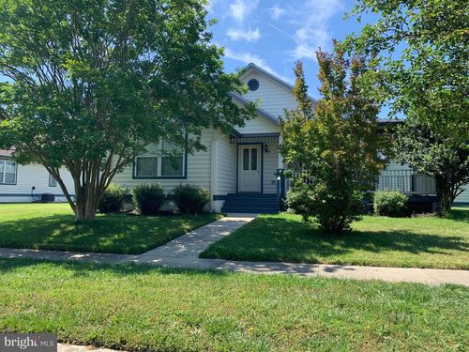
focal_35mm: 26
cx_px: 234
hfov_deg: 67.3
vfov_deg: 53.1
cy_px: 176
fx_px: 352
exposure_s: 1/743
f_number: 1.8
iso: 25
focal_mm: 4.25
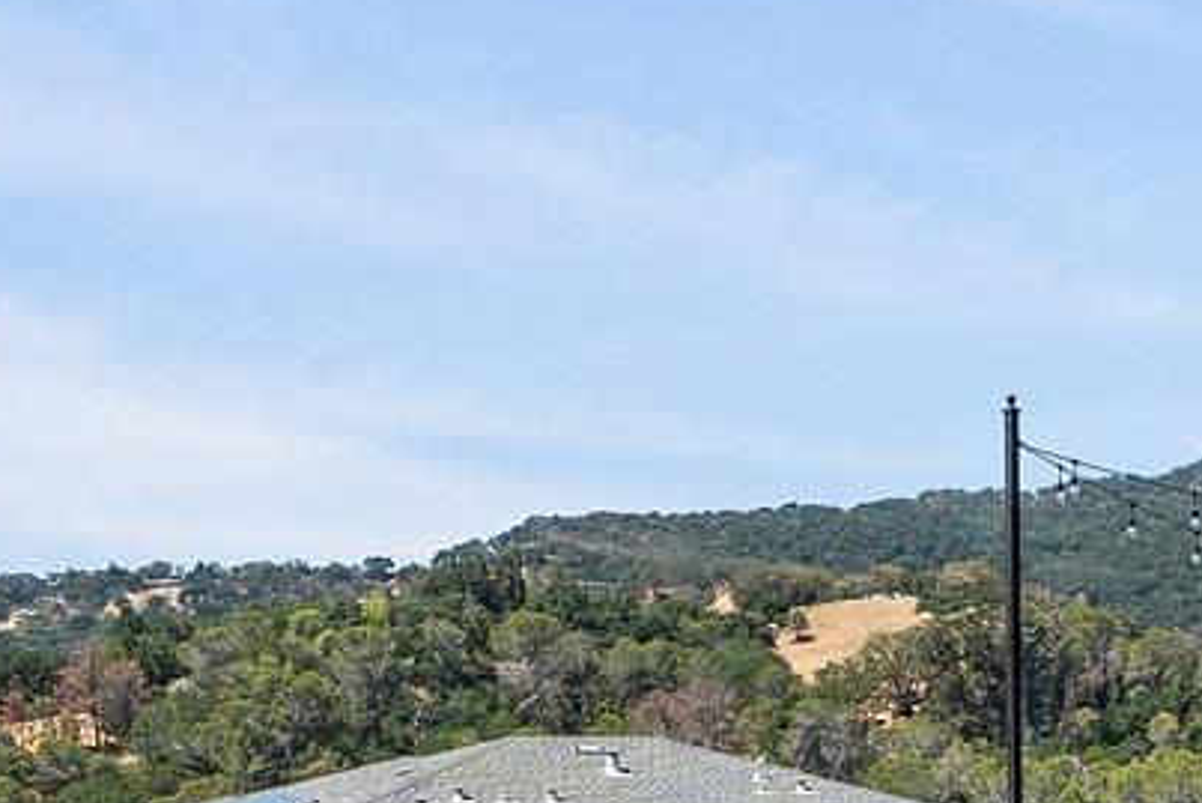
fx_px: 2037
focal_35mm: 61
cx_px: 1345
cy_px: 802
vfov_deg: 21.5
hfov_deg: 29.4
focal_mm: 12
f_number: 9
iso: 160
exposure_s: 1/320
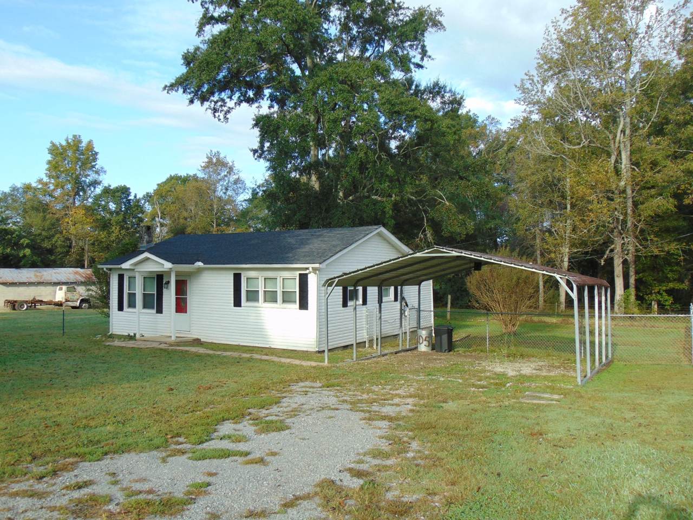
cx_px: 346
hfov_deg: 60.0
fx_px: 601
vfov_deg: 46.8
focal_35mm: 30
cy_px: 260
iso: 80
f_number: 3.1
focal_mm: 5.4
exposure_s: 1/400
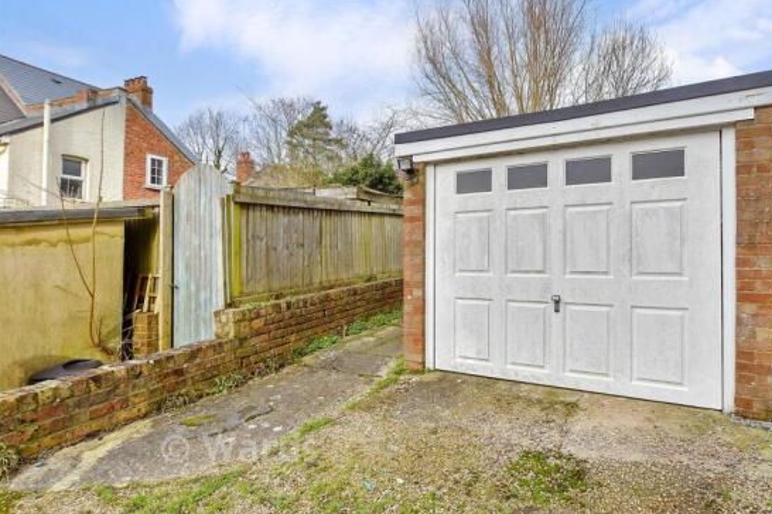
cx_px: 462
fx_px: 386
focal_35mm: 18
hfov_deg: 88.9
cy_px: 237
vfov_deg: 67.3
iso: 160
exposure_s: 1/160
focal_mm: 10
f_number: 8
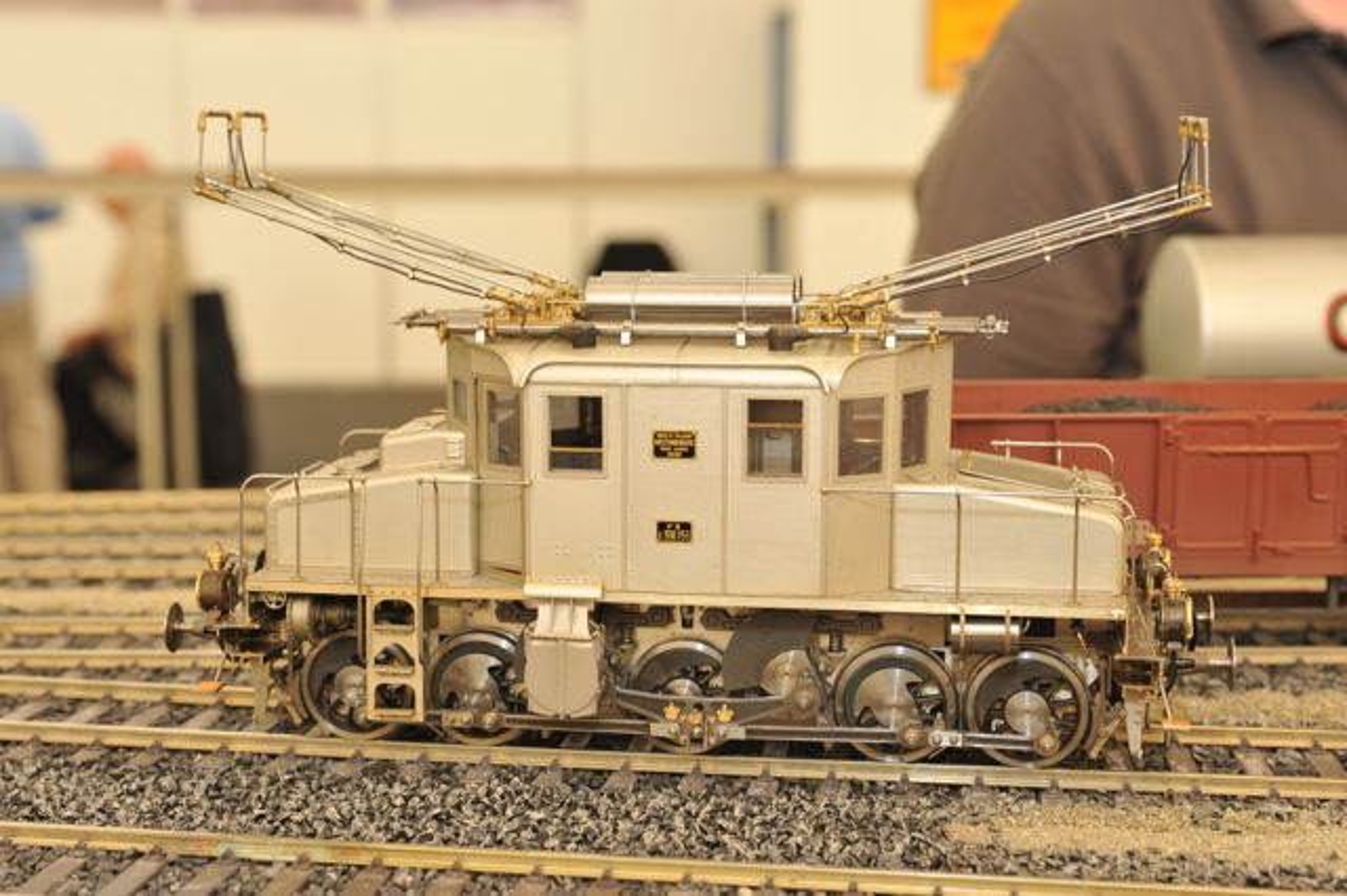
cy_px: 448
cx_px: 674
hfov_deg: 35.7
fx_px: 2094
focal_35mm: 56
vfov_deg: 24.2
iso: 640
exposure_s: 1/50
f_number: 8
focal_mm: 56
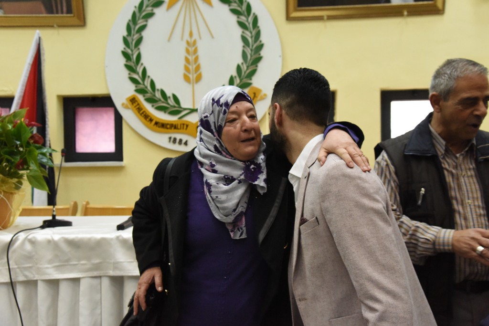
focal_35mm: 40
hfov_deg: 48.5
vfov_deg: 33.4
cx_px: 244
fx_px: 543
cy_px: 163
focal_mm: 40
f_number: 6.3
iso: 6400
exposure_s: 1/160
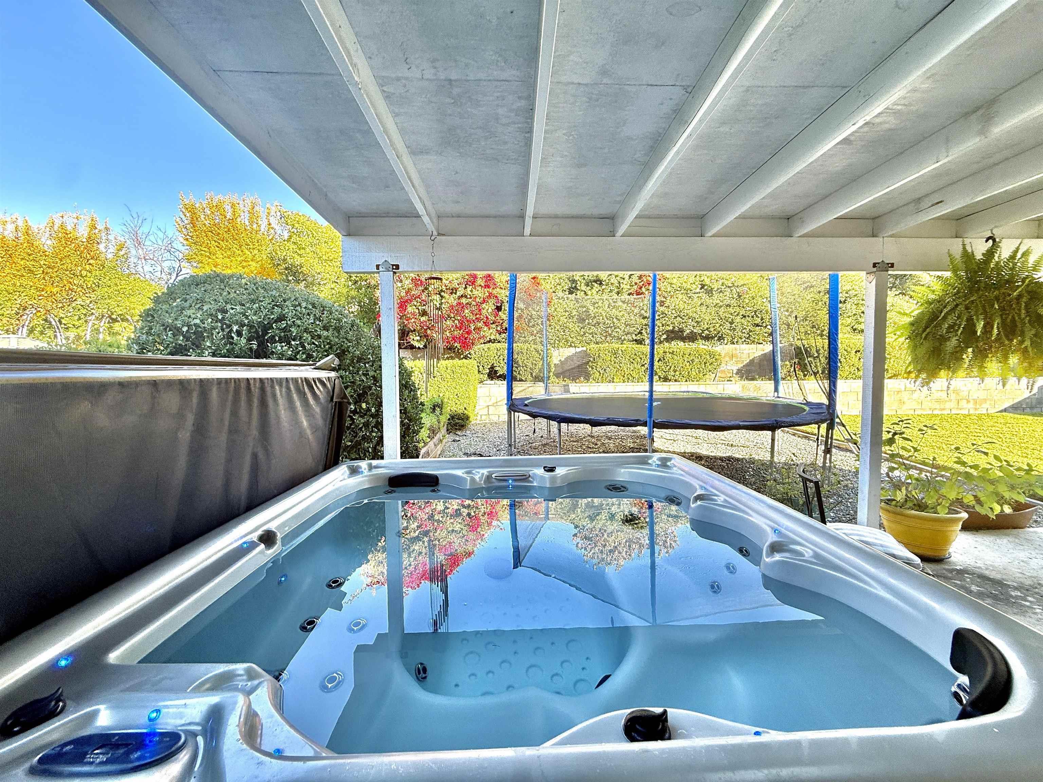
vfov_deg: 85.7
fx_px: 422
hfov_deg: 102.1
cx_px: 522
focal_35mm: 14
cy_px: 391
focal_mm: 2.22
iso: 64
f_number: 2.2
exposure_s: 1/161
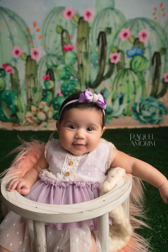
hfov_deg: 37.9
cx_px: 84
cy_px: 126
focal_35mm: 35
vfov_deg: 54.4
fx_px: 245
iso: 200
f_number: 3.5
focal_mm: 35
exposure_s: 1/125
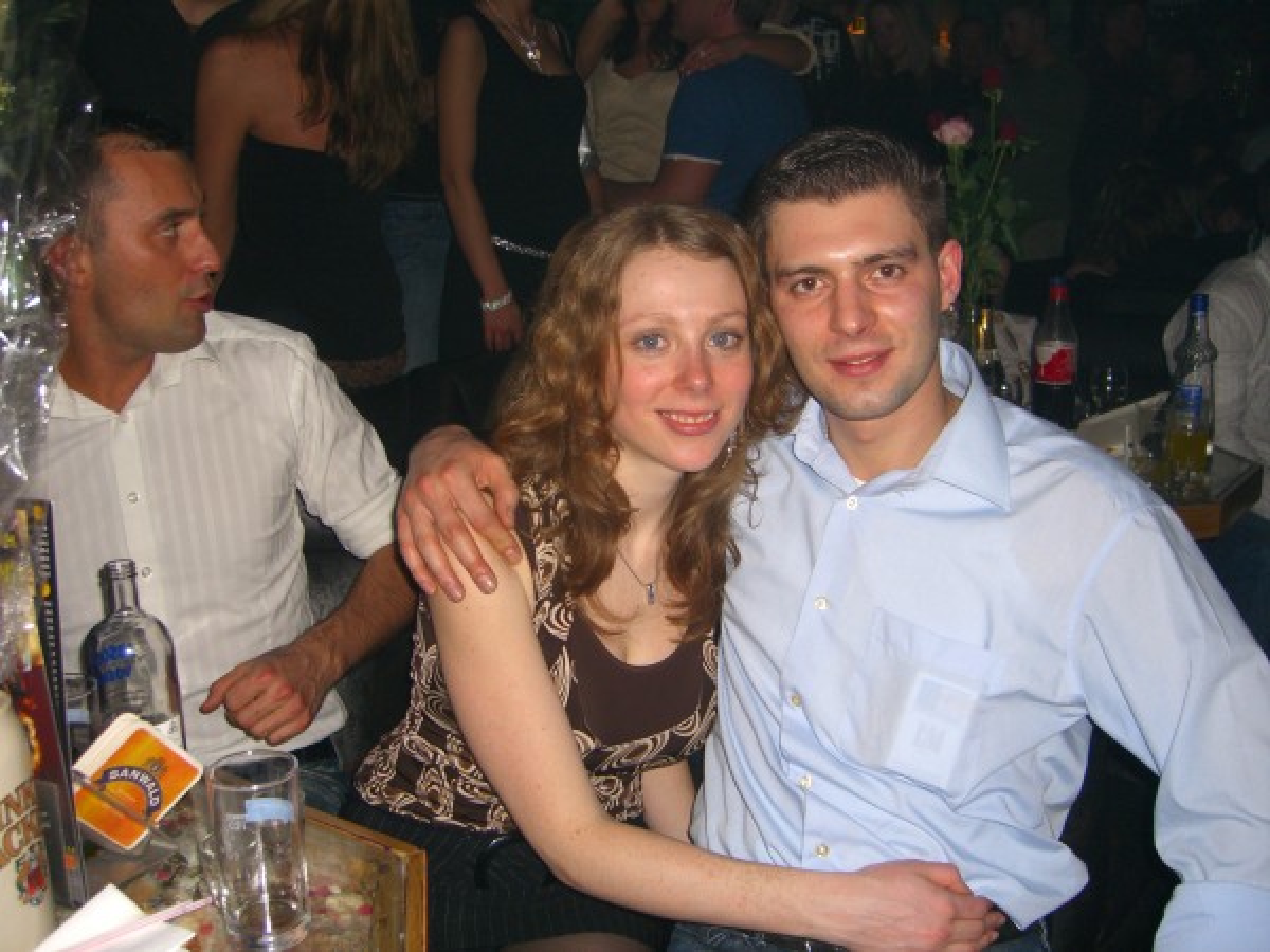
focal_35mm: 38
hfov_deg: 49.0
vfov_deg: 37.7
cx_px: 635
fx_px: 1394
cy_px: 476
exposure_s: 1/60
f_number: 2.8
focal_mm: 7.9
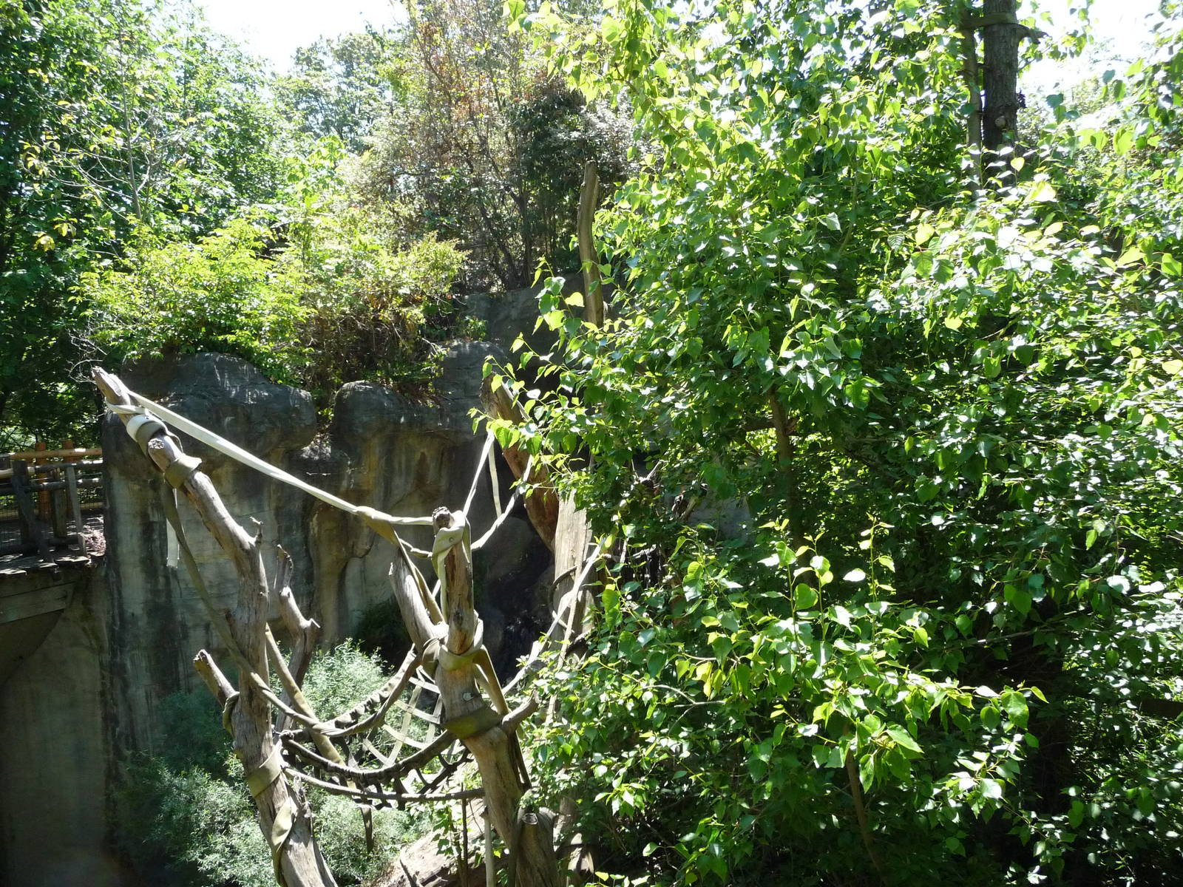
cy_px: 444
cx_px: 592
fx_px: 957
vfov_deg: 49.7
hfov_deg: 63.4
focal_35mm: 28
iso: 320
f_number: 3.3
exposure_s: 1/500
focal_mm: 4.7
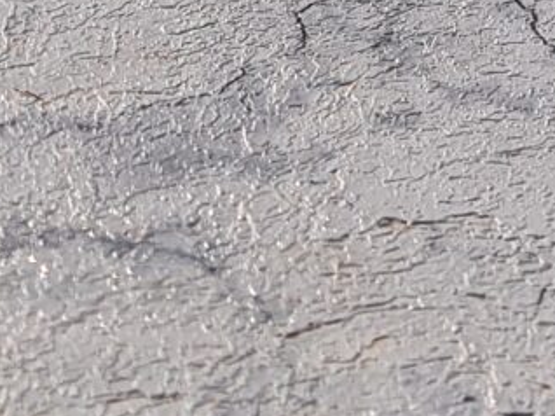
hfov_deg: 11.7
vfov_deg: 9.0
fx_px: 2515
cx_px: 972
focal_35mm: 157
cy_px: -330
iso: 50
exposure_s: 1/8640
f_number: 1.7
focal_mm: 4.32
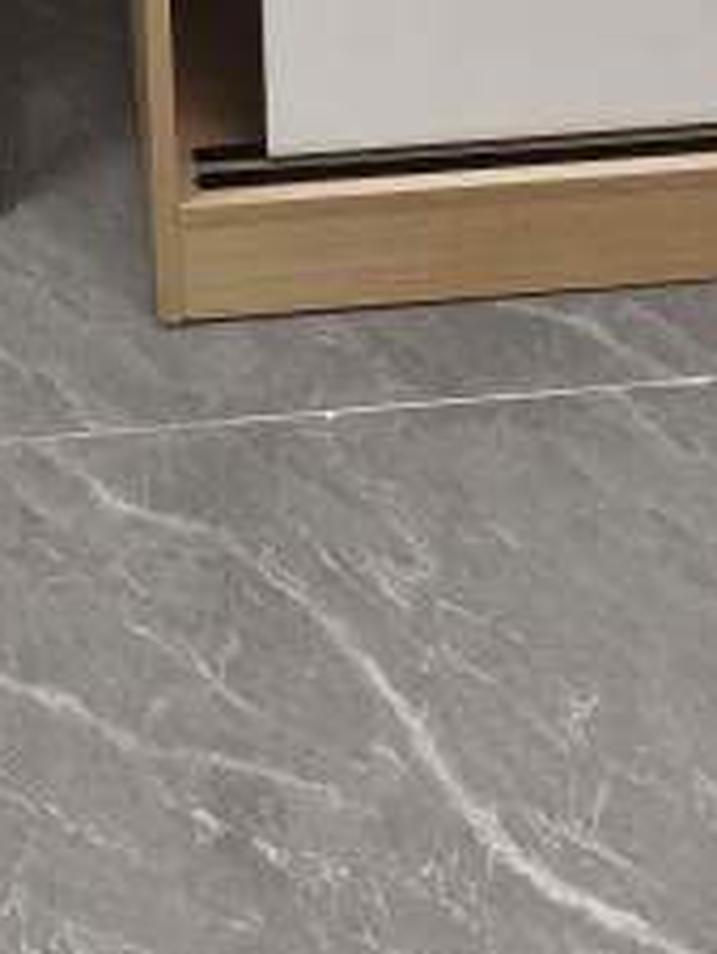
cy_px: -723
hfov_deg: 13.5
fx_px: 3007
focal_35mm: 109
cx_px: 89
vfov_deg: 15.6
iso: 98
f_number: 1.75
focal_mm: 8.67
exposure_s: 1/100
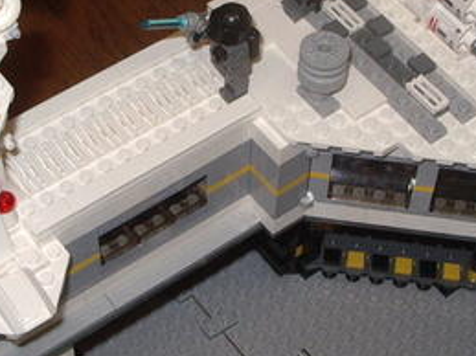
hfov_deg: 20.9
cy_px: 127
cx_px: 239
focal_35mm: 94
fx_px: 1292
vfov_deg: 15.7
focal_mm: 5.8
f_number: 4.8
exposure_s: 1/60
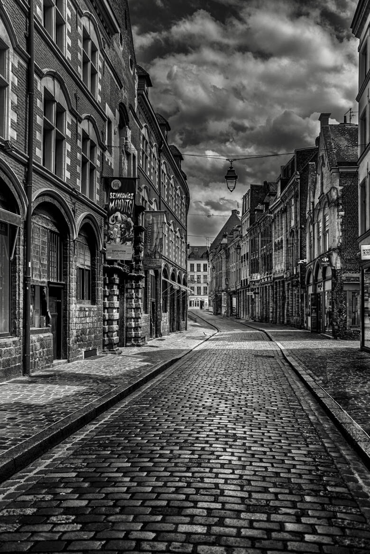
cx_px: 185
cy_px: 277
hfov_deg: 36.9
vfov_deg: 53.1
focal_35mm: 36
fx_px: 555
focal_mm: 24
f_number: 3.8
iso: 160
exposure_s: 1/800
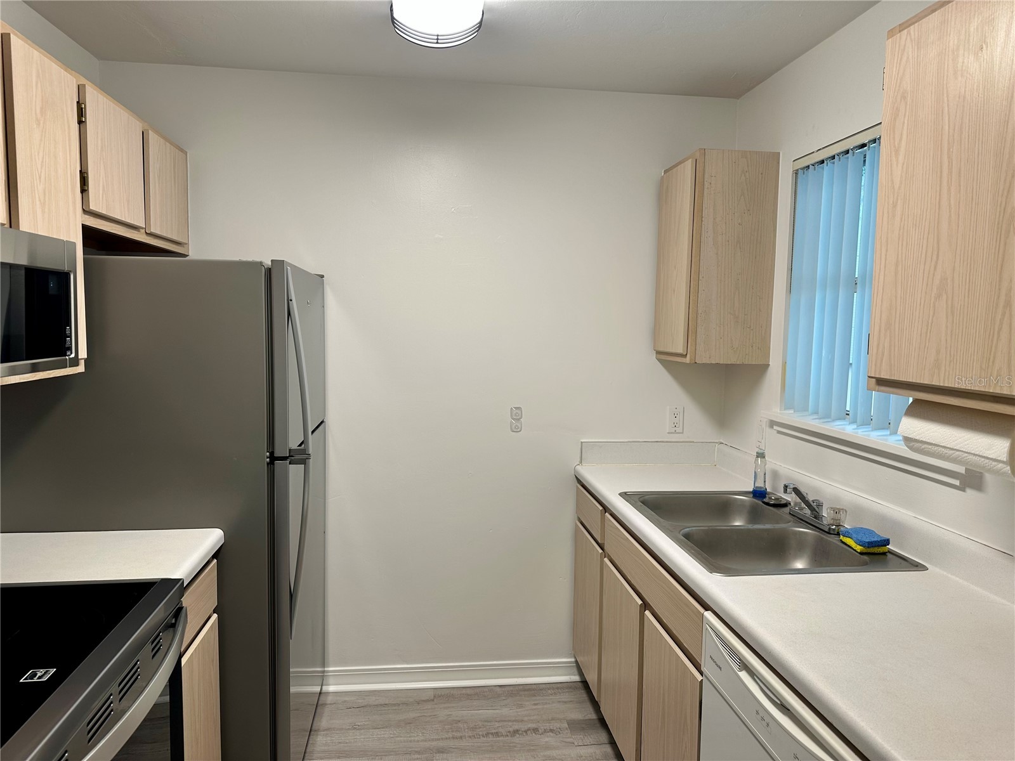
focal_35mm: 24
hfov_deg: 71.6
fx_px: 704
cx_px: 508
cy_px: 380
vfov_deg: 56.8
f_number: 1.78
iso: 50
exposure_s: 1/67
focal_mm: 6.86
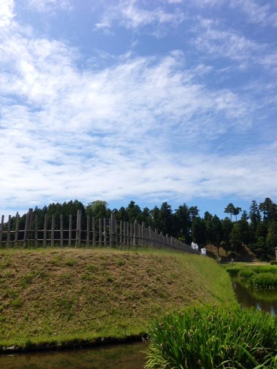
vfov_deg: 55.4
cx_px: 138
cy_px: 184
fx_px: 352
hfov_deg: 42.9
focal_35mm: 33
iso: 50
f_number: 2.4
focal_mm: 4.13
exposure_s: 1/2008
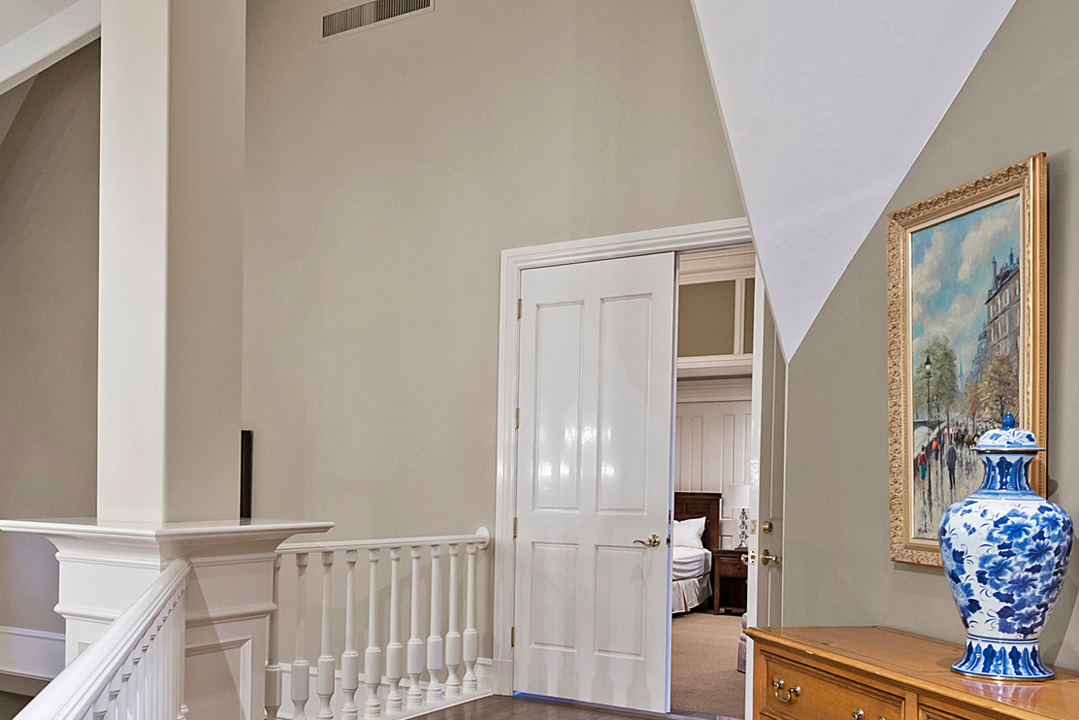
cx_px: 438
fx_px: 1049
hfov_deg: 54.1
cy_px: 503
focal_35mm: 35
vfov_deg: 37.3
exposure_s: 1/13
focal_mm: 19
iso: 1250
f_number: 6.3
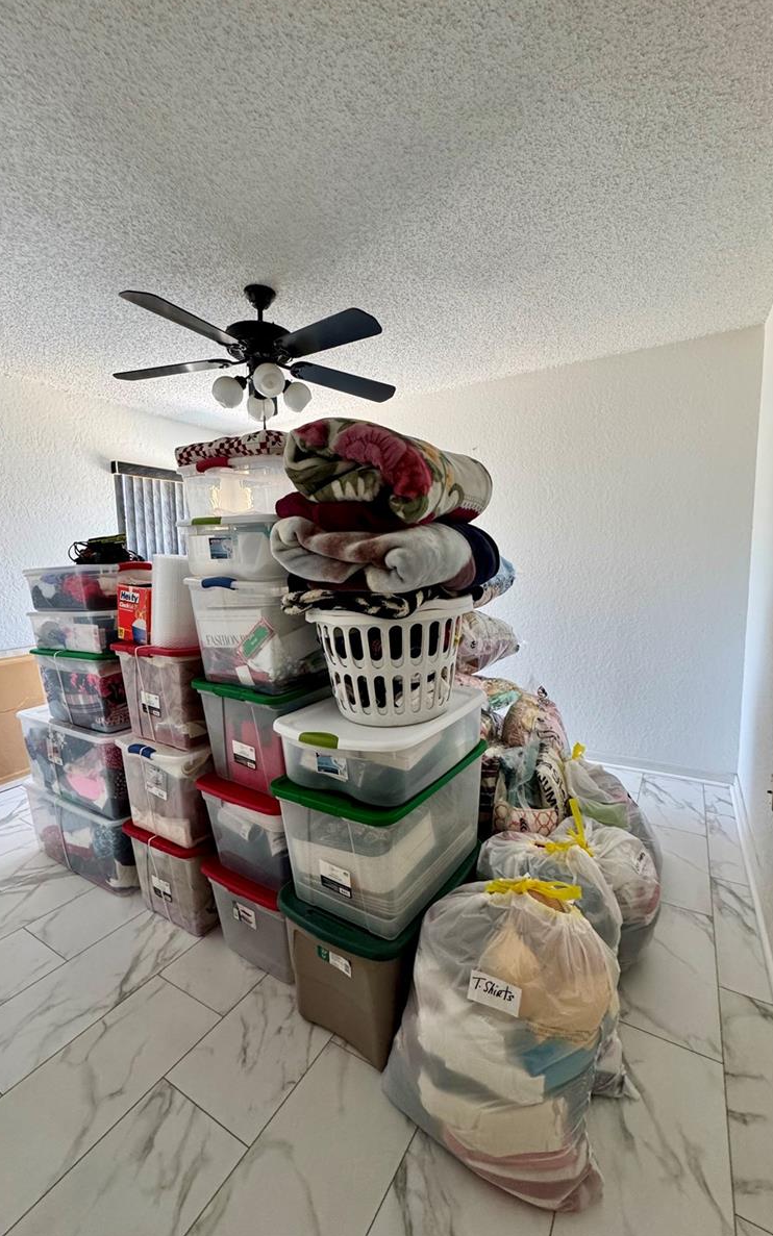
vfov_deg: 101.5
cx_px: 391
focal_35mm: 15
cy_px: 615
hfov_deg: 74.8
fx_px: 506
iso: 320
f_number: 2.2
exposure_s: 1/120
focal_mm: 2.22
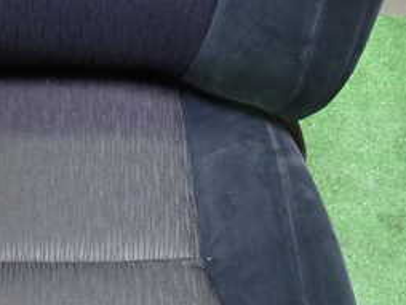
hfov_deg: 30.7
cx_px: 14
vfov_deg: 23.7
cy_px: 308
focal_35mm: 59
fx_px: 693
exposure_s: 1/30
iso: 500
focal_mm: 4.5
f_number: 2
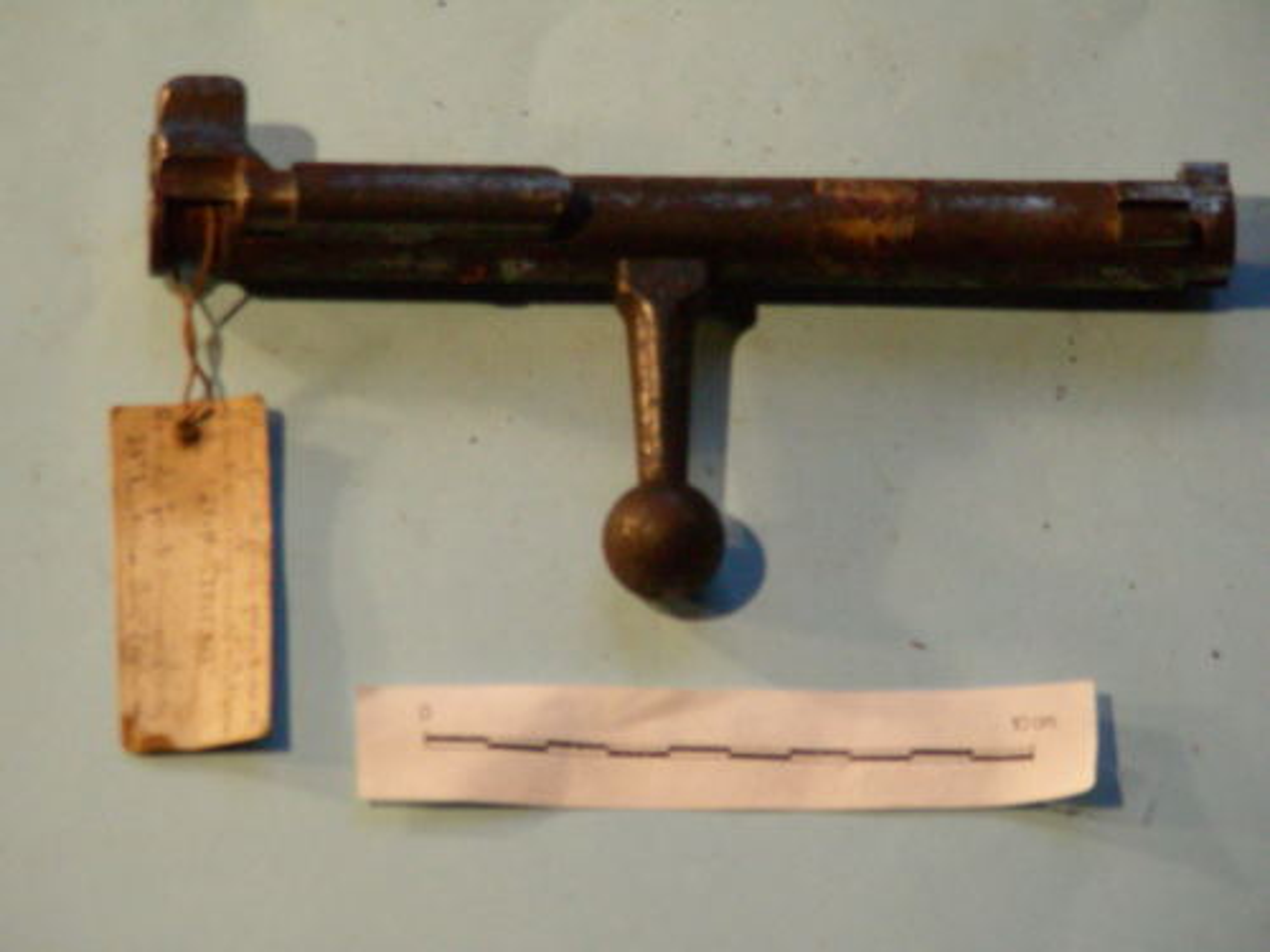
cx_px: 635
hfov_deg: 10.1
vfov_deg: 7.6
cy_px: 476
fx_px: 7191
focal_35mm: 196
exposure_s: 1/181
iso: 400
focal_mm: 32.7
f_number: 3.5
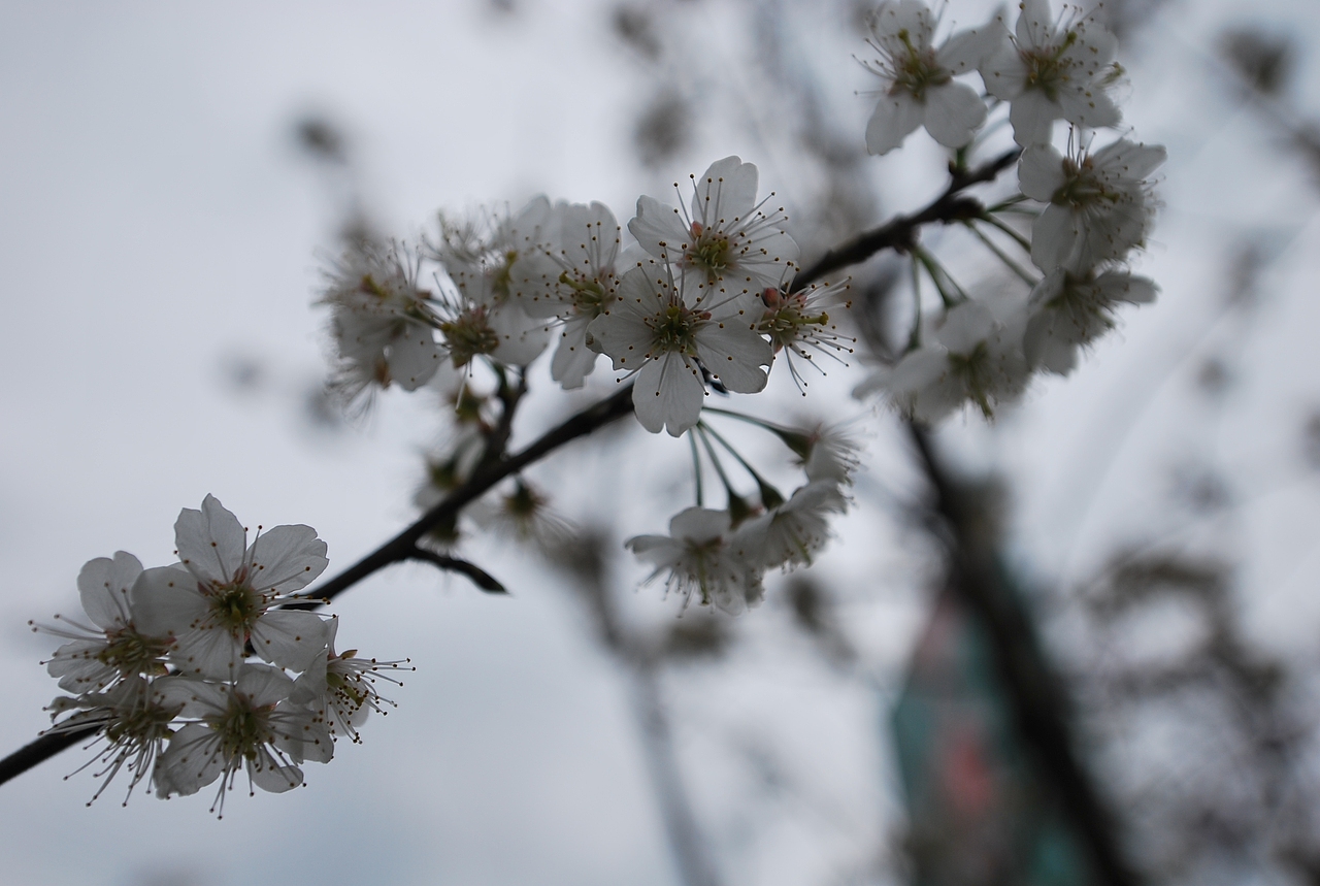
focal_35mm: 36
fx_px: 1323
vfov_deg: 37.0
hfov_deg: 53.0
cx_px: 660
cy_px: 443
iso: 100
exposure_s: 1/1600
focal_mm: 24
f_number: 2.8
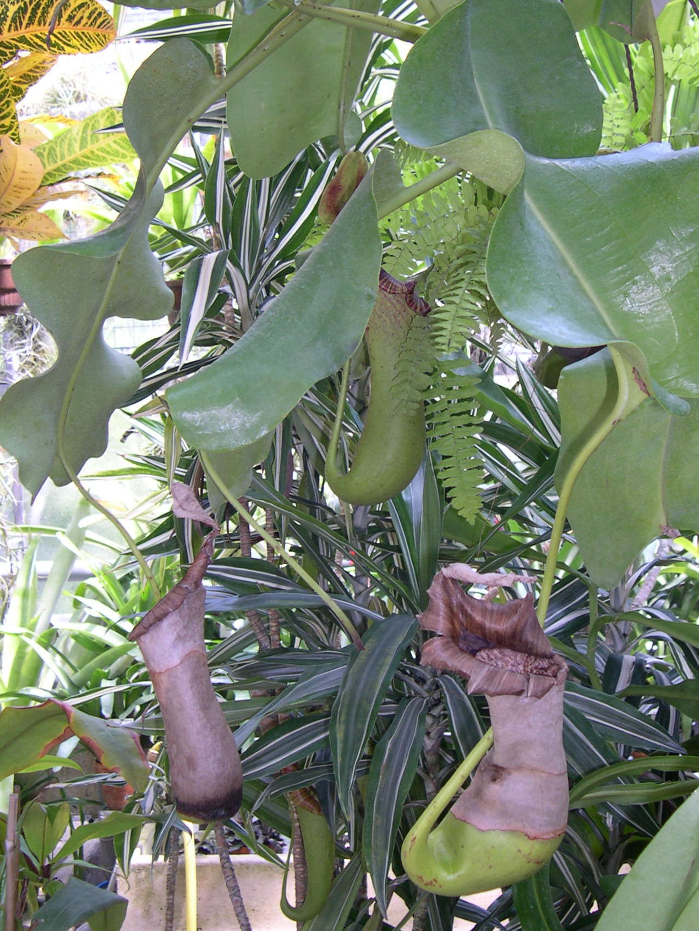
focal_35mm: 51
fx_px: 1373
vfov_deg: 37.3
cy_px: 367
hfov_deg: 28.5
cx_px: 423
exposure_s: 1/30
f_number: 2.8
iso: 100
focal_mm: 8
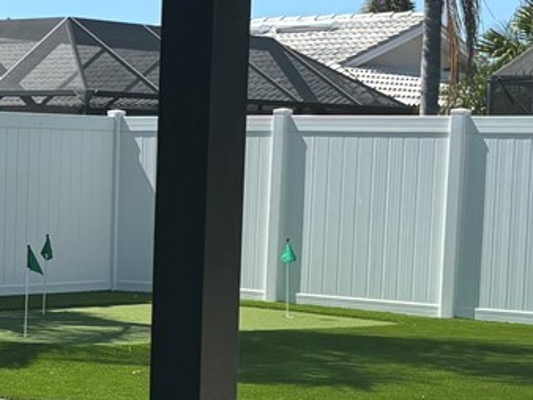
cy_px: 326
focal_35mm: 123
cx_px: -8
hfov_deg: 15.7
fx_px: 1895
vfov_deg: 12.0
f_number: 1.6
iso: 50
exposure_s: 1/2710
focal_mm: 5.96
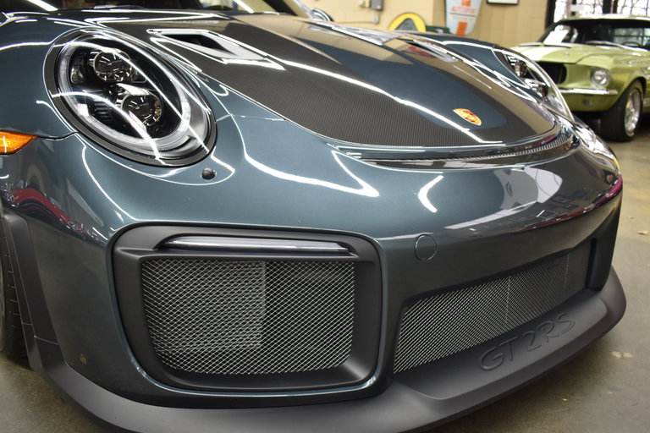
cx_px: 325
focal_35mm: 33
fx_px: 596
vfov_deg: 40.0
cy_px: 216
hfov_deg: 57.2
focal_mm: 22
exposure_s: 1/30
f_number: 3.8
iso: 560
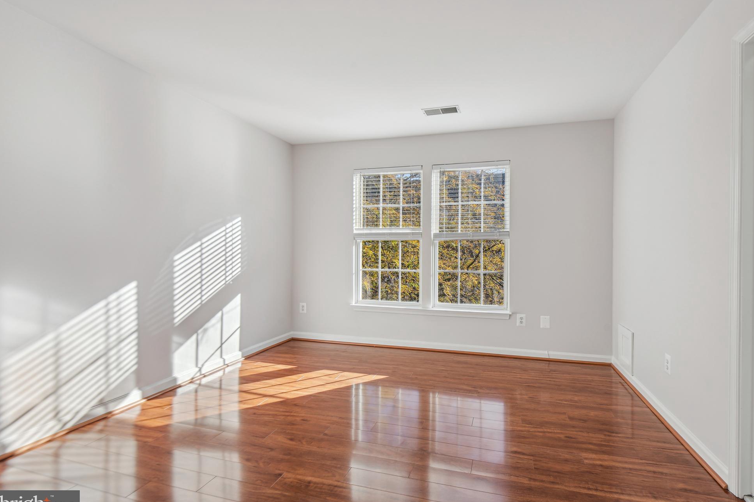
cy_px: 252
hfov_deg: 93.2
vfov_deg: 70.4
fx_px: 356
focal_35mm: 17
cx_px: 393
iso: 200
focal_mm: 16
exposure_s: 1/250
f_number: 8
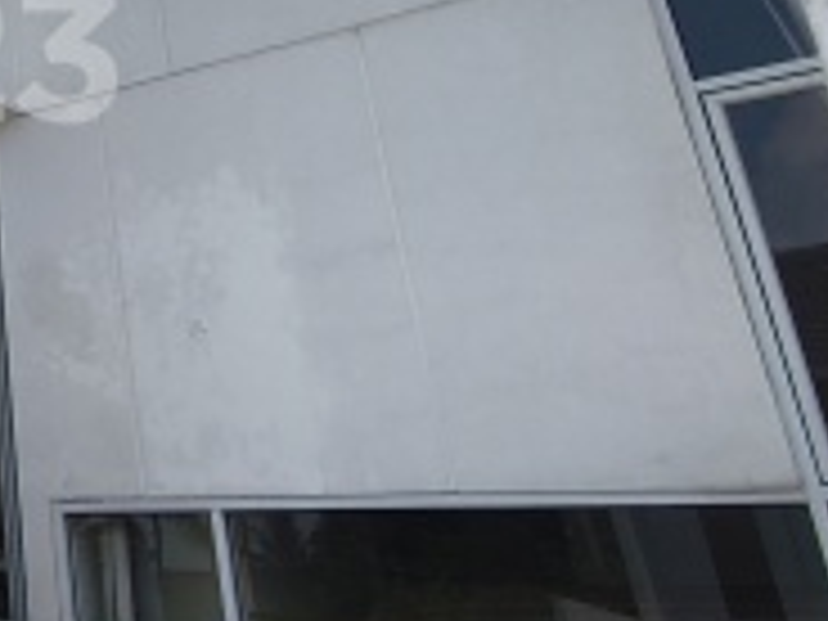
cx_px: -428
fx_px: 1196
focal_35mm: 50
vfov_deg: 28.0
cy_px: 54
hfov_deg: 26.7
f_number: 2.2
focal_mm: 1.65
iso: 50
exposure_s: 1/2307
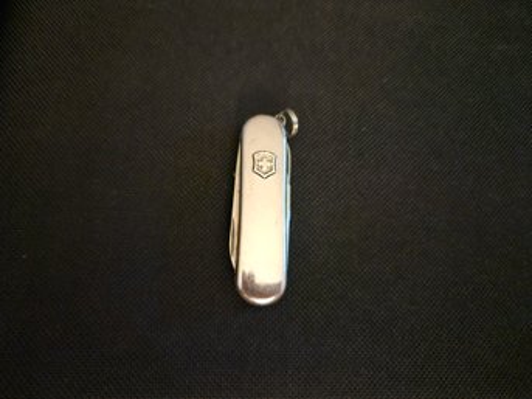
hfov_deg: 73.9
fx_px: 353
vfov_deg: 58.8
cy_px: 200
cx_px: 266
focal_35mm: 23
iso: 1000
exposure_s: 1/15
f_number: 1.8
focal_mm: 5.4
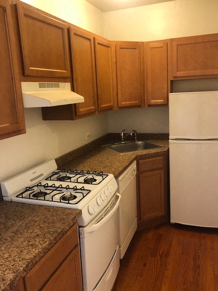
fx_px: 235
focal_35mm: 28
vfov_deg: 63.4
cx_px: 109
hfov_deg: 49.7
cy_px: 146
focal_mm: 3.99
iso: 64
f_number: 1.8
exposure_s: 1/15
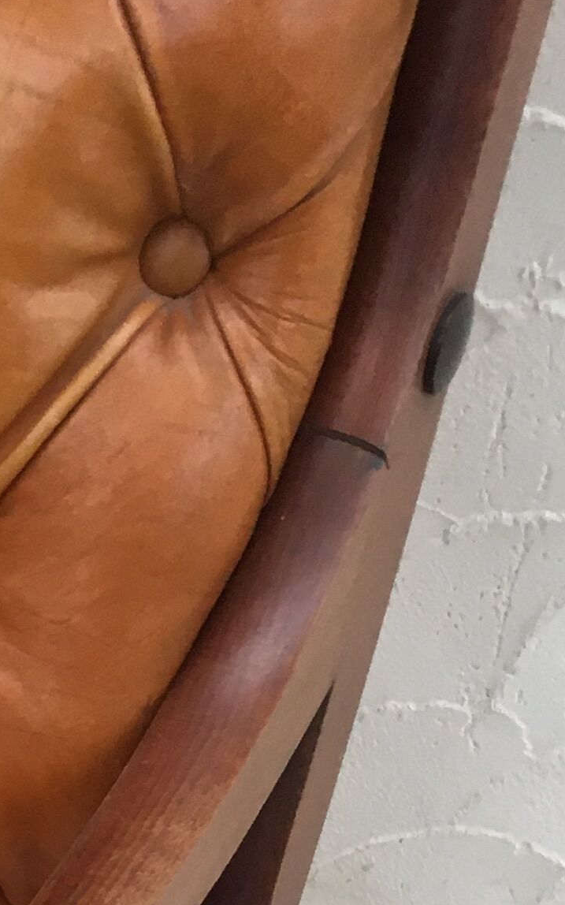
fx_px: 2662
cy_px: 1543
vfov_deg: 16.6
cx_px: -348
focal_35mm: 108
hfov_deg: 11.5
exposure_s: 1/33
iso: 40
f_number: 2.2
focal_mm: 4.15
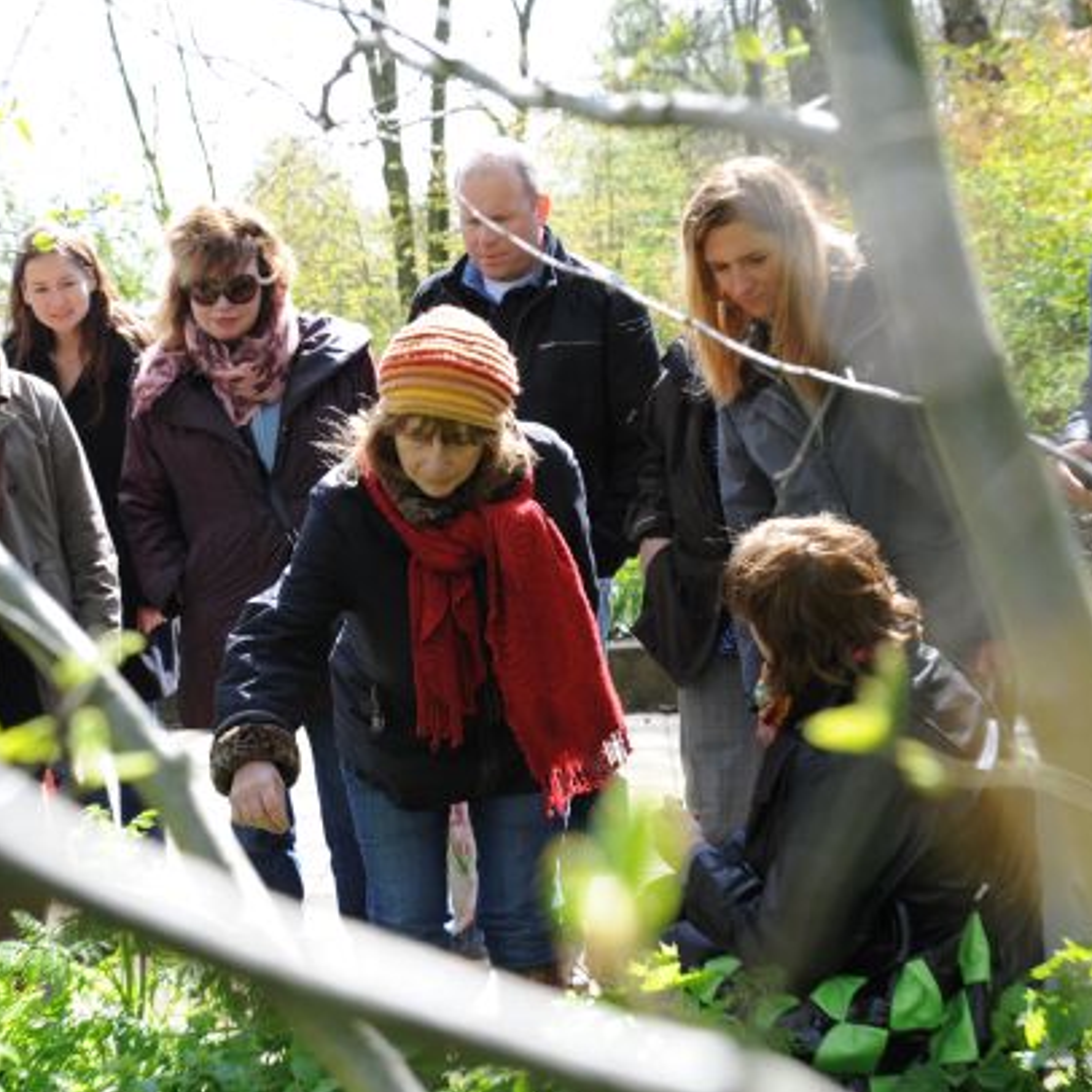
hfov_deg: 24.9
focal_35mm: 69
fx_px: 2463
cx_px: 355
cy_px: 580
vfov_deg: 25.0
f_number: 5.6
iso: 200
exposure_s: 1/125
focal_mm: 44
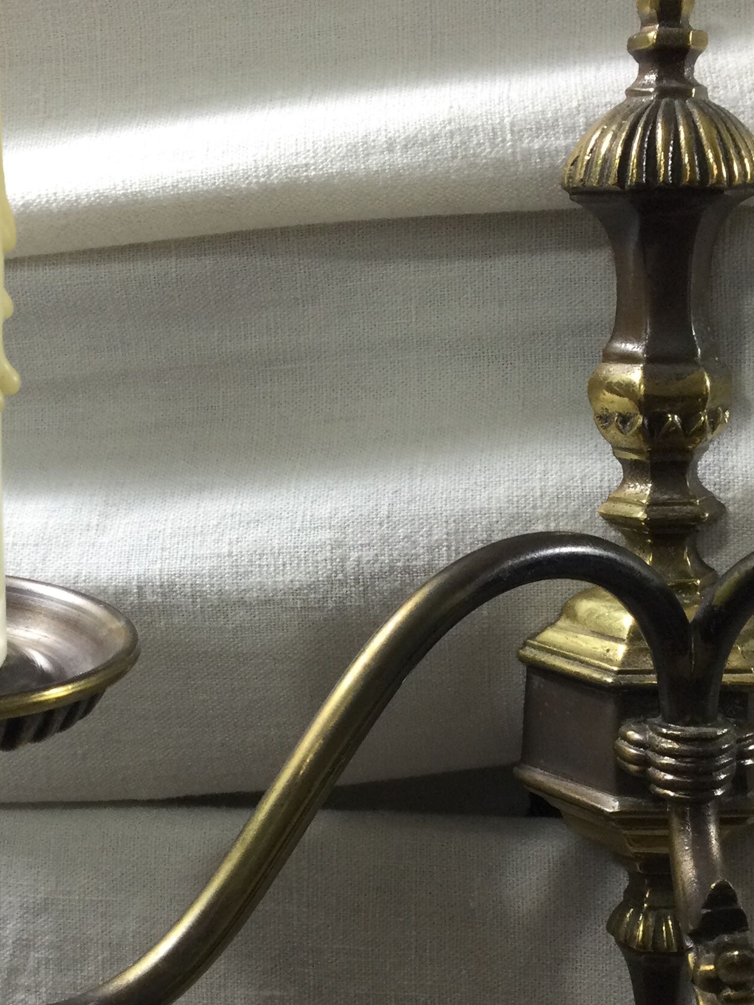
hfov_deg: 23.9
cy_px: 556
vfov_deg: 31.7
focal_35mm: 61
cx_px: 275
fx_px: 1772
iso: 32
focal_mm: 3.3
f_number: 2.4
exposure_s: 1/33
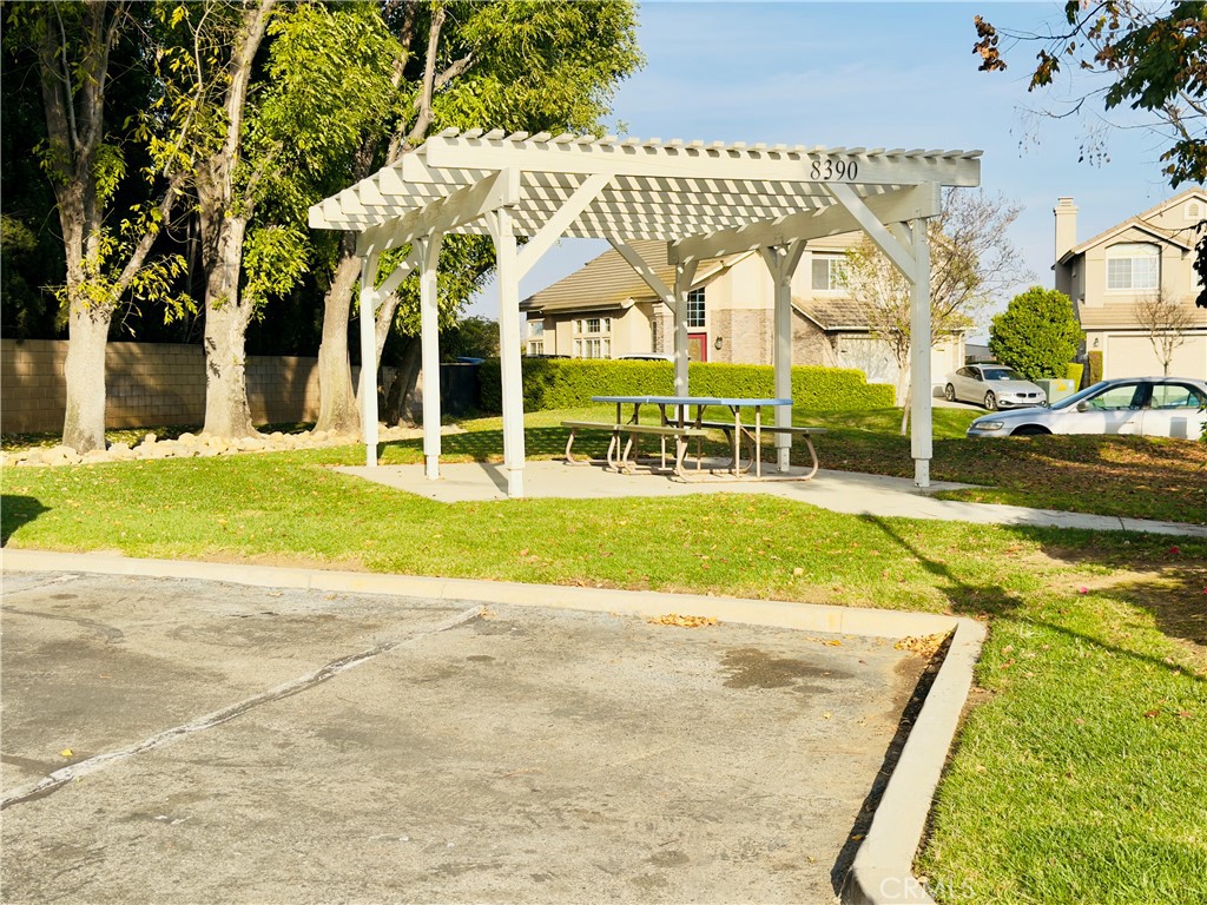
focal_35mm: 48
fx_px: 1674
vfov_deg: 30.3
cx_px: 604
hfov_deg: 39.7
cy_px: 452
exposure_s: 1/4878
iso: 64
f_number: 1.78
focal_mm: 6.76
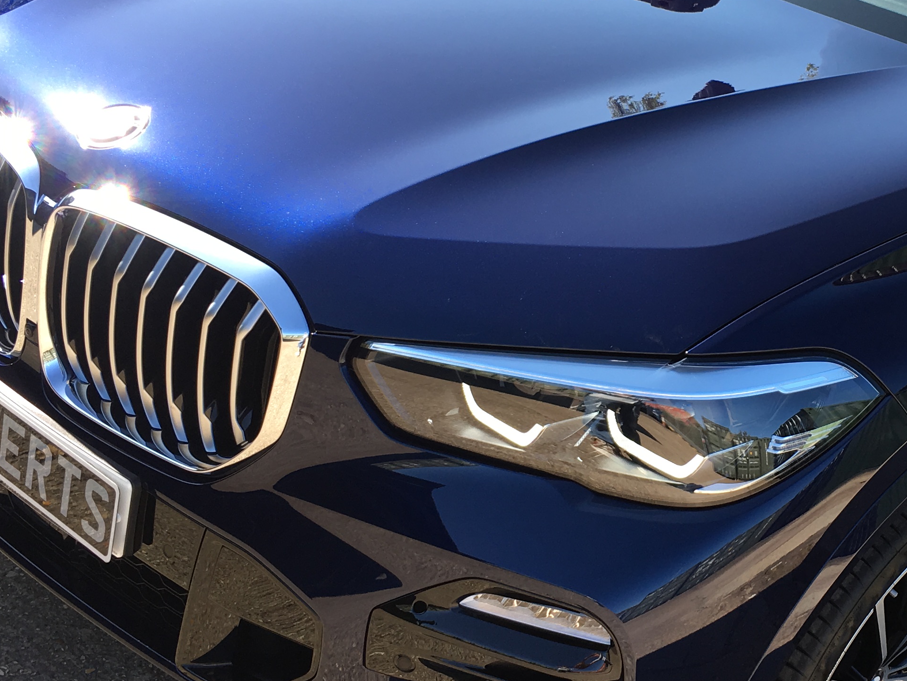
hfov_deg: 30.9
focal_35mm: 61
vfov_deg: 24.0
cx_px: 715
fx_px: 1598
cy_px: 262
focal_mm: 4.15
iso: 25
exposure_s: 1/268
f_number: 2.2
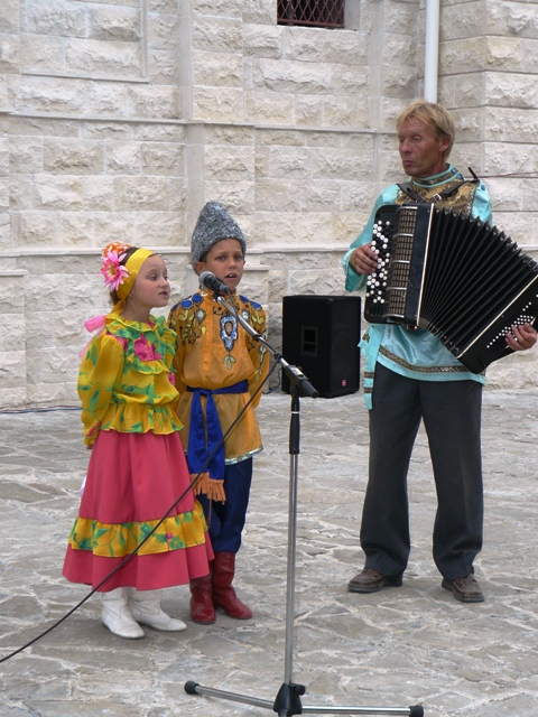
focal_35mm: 76
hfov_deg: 19.4
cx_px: 269
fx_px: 1575
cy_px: 358
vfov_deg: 25.7
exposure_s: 1/125
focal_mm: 12.6
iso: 100
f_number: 3.2
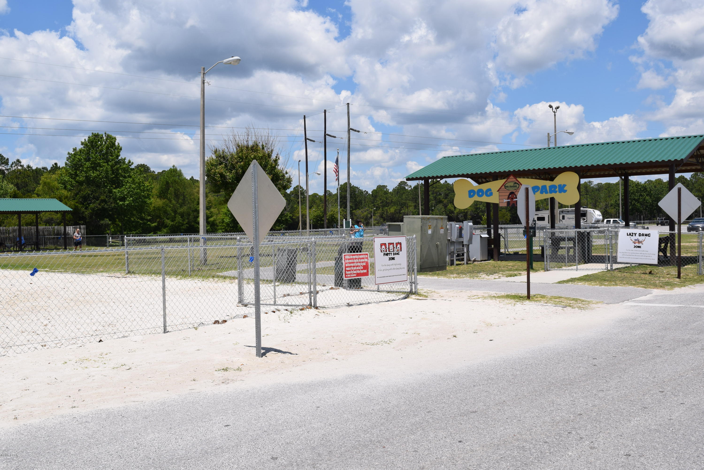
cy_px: 235
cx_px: 352
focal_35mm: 36
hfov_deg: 53.1
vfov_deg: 36.9
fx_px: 704
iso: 200
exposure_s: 1/500
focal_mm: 24
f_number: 11
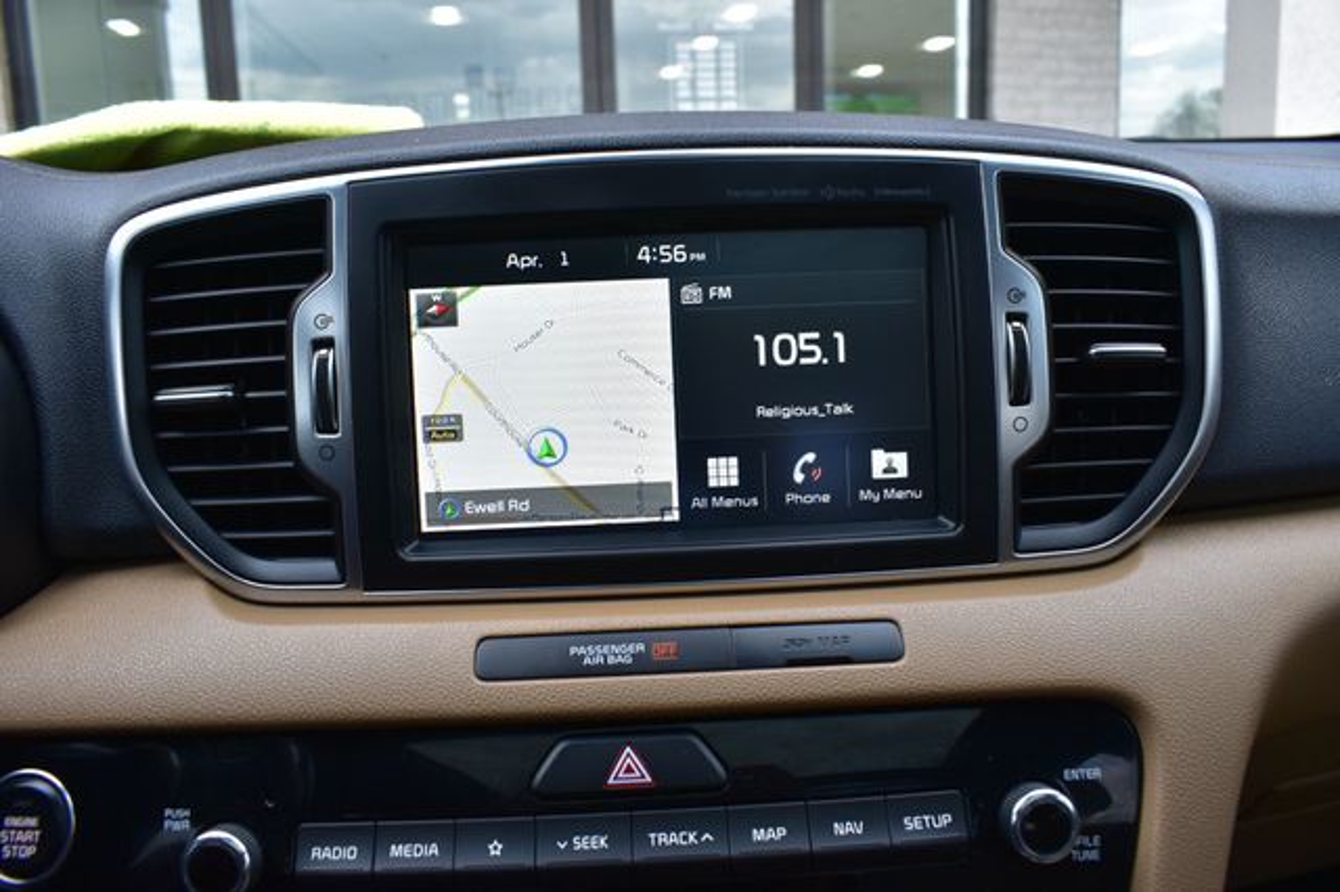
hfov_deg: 67.4
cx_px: 670
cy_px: 446
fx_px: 1004
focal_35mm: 27
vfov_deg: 47.9
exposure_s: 1/50
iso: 400
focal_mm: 18
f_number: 8
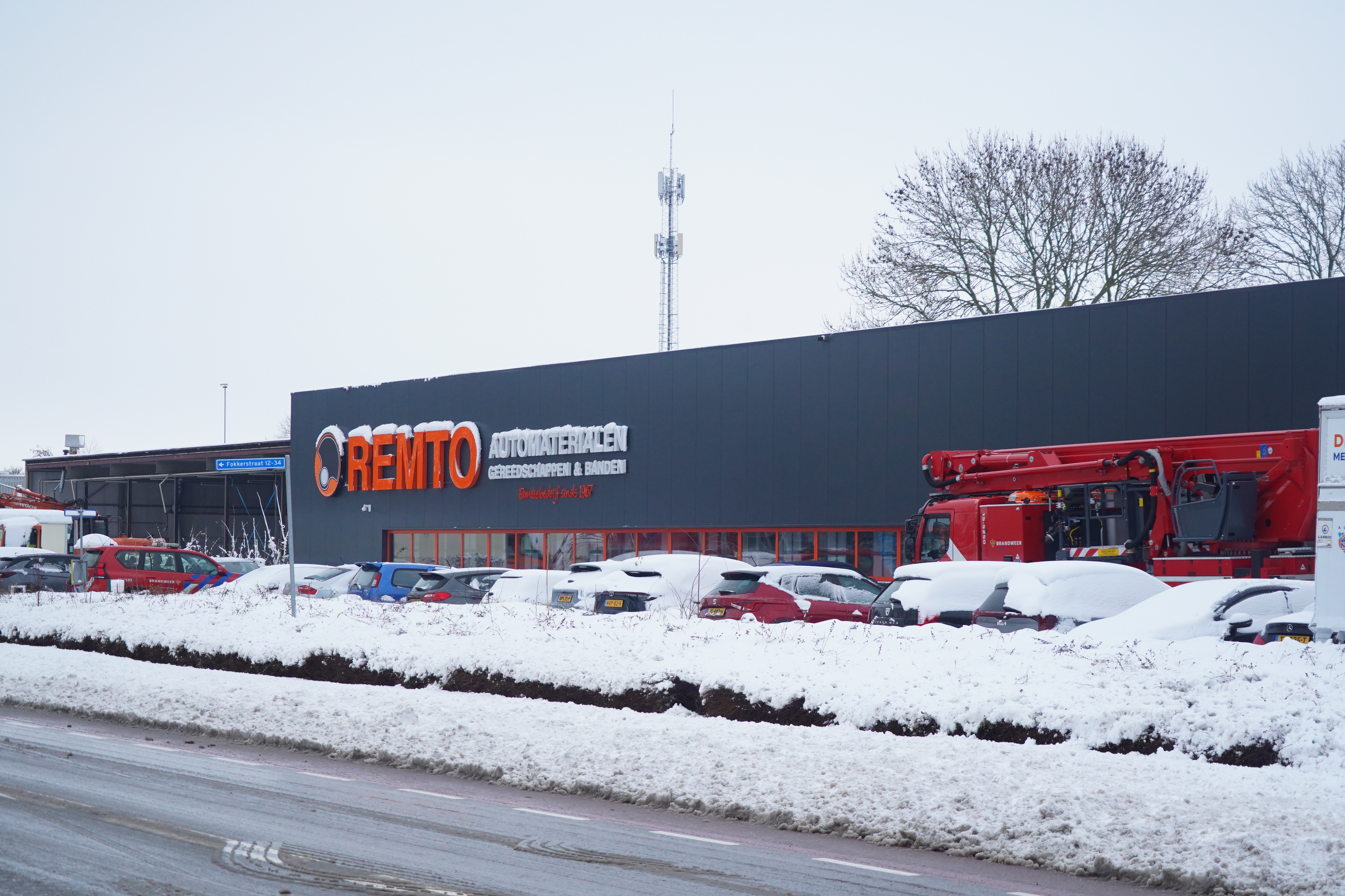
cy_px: 448
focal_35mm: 70
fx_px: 2615
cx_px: 672
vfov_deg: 19.5
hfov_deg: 28.8
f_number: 5.6
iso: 2500
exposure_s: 1/1600
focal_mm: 70
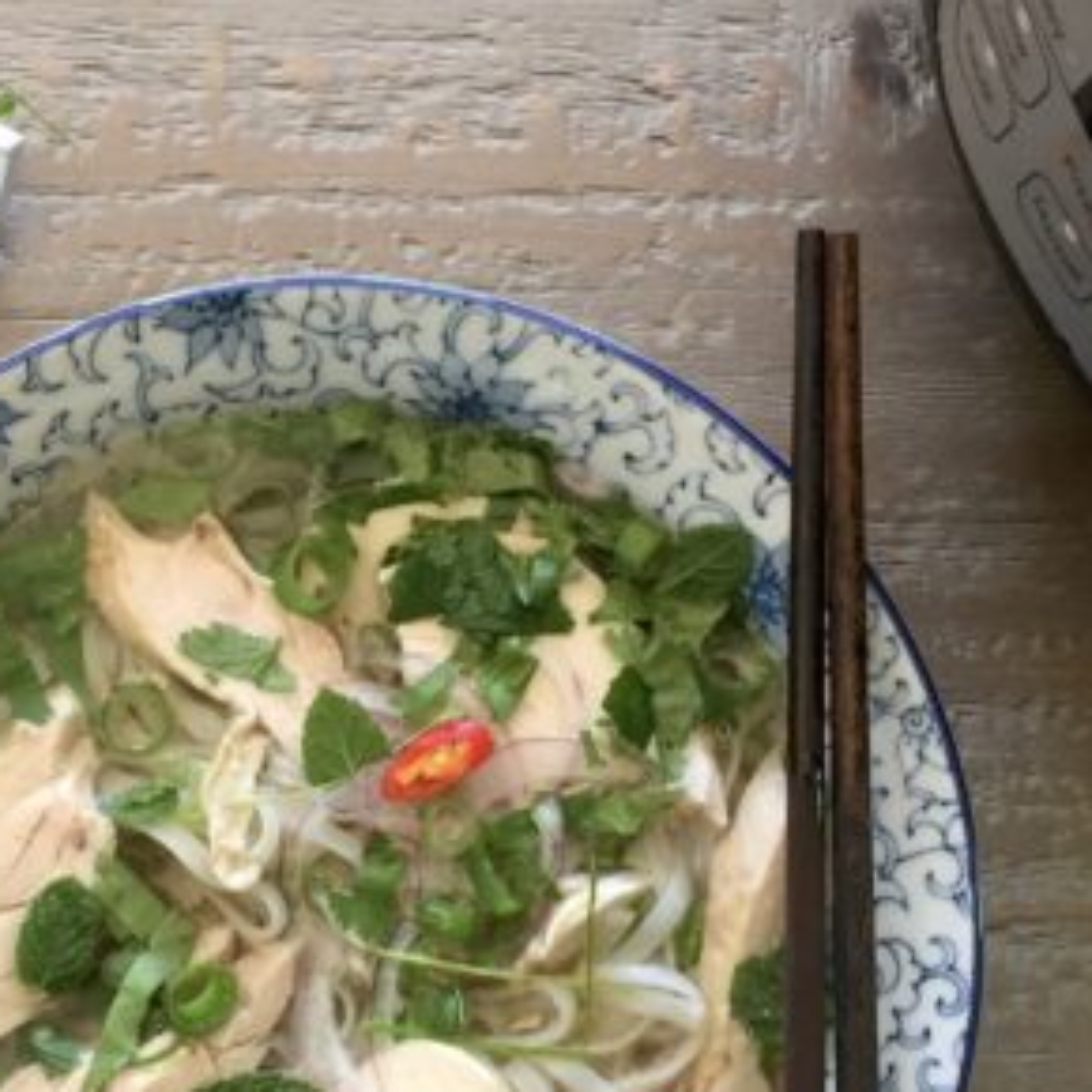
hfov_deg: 30.0
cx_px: 508
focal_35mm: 57
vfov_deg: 29.7
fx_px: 2034
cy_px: 779
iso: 80
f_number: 2.2
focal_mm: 4.15
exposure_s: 1/30
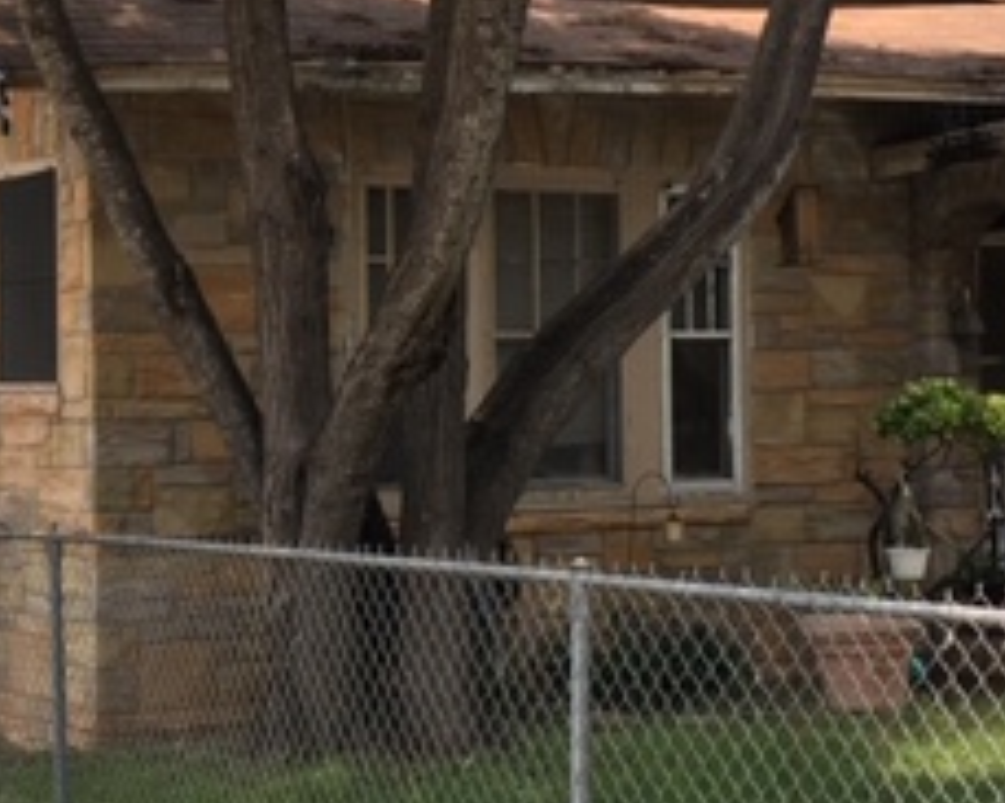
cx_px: 298
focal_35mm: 79
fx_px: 2349
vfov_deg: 19.4
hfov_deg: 24.0
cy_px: 417
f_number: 2.2
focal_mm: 4.15
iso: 25
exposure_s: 1/718
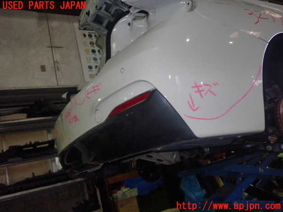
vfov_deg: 46.8
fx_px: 245
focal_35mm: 30
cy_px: 106
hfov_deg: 60.0
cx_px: 142
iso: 500
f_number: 6.3
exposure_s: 1/30
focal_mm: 5.4
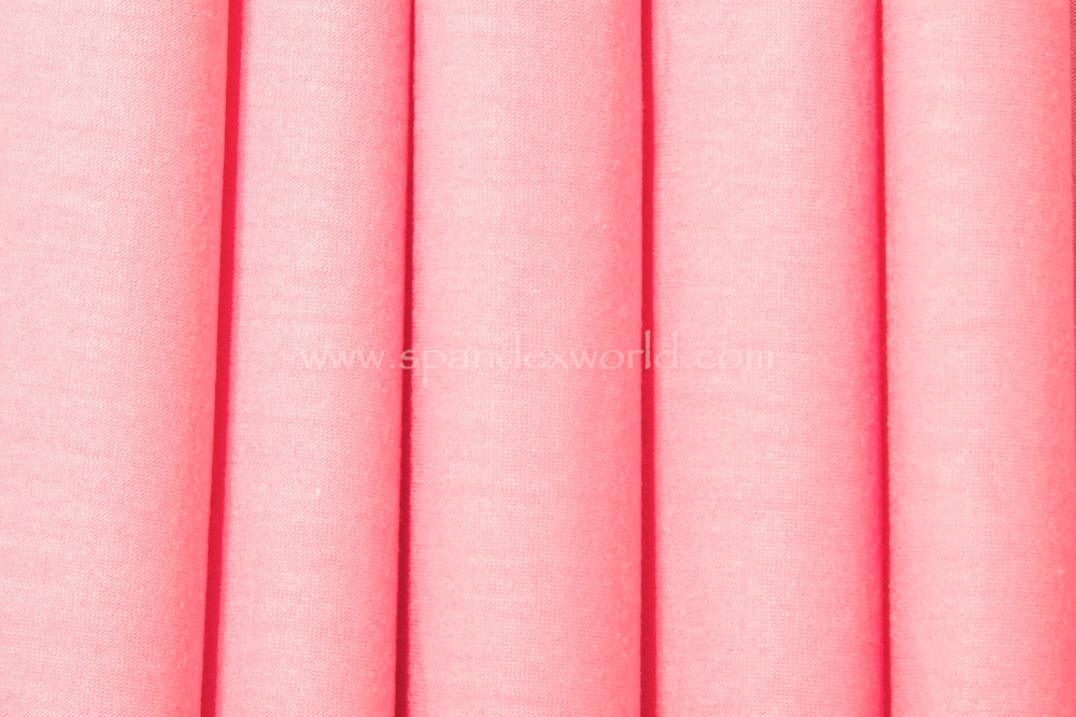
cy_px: 358
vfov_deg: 14.7
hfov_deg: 21.9
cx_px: 538
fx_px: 2779
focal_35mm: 93
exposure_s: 1/200
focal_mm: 62
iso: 250
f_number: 13
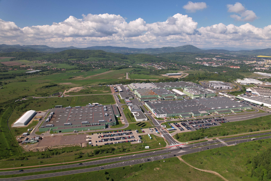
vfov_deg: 57.2
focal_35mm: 22
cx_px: 136
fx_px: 166
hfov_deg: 78.6
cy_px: 90
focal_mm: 8.38
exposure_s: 1/60
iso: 110
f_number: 2.8
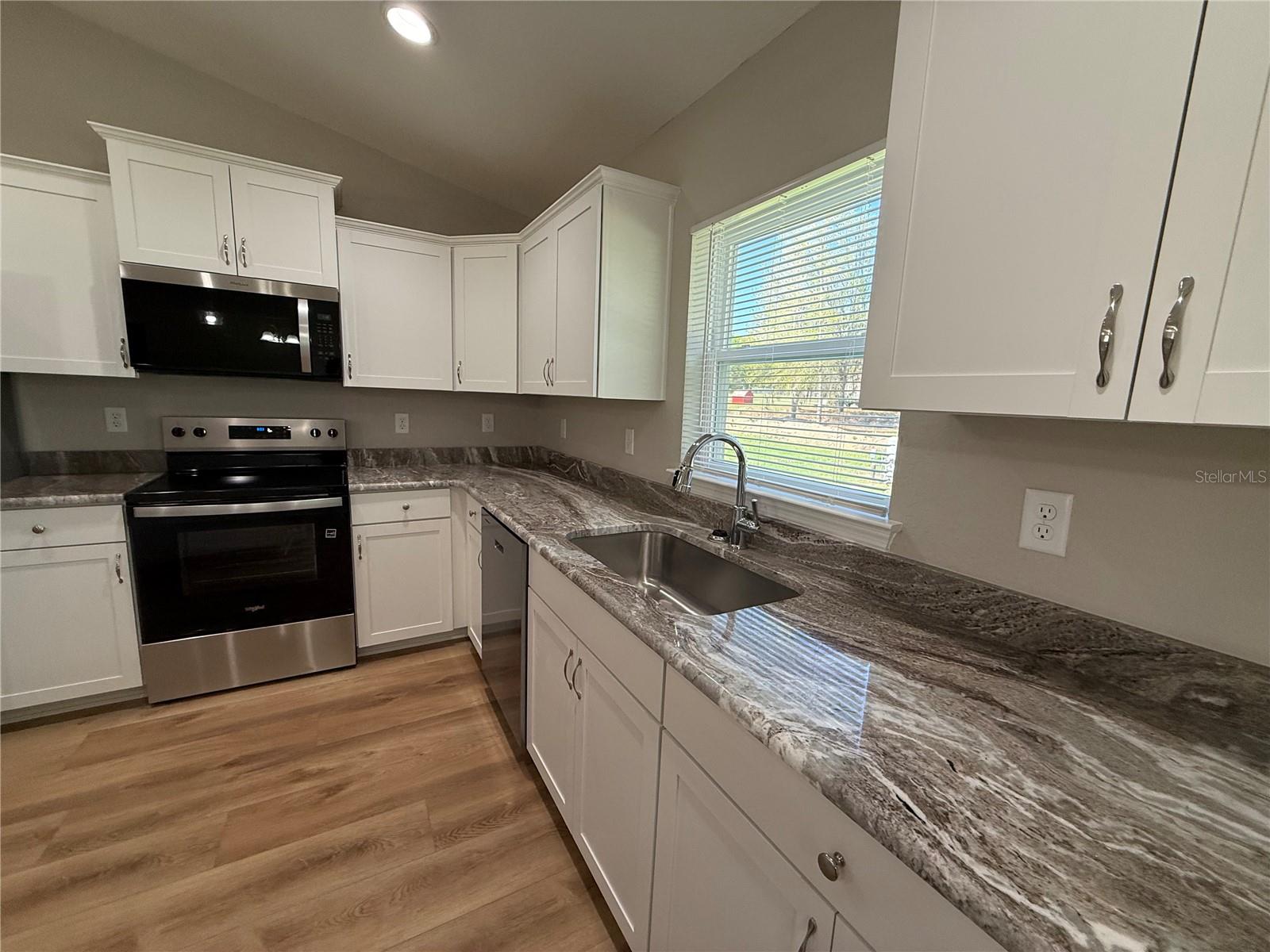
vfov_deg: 85.7
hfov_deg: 102.1
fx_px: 514
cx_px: 635
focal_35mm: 14
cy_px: 476
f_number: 2.2
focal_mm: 2.22
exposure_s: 1/120
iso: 160
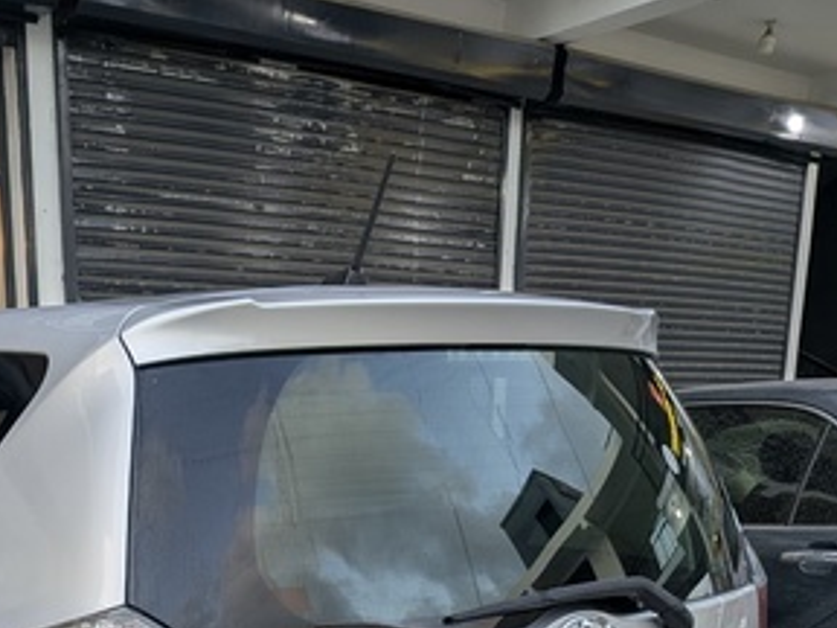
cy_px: 773
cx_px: 192
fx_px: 1209
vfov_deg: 25.7
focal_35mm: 50
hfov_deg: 37.1
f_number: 1.85
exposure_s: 1/50
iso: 54
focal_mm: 6.81
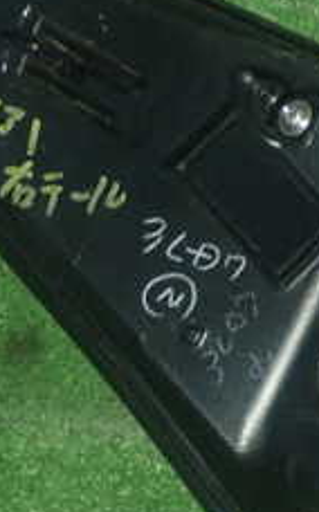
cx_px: 341
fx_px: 1715
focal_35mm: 123
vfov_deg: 17.0
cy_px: 276
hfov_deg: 10.5
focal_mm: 7.84
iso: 800
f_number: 9
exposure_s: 1/40
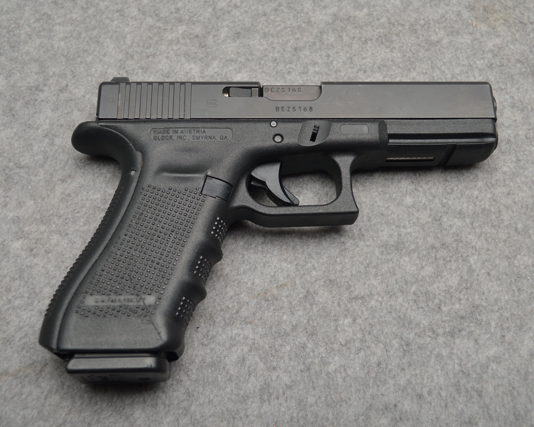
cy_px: 212
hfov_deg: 44.8
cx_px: 260
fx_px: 648
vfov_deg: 36.5
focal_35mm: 41
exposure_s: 1/200
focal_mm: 24
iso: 100
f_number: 4.5
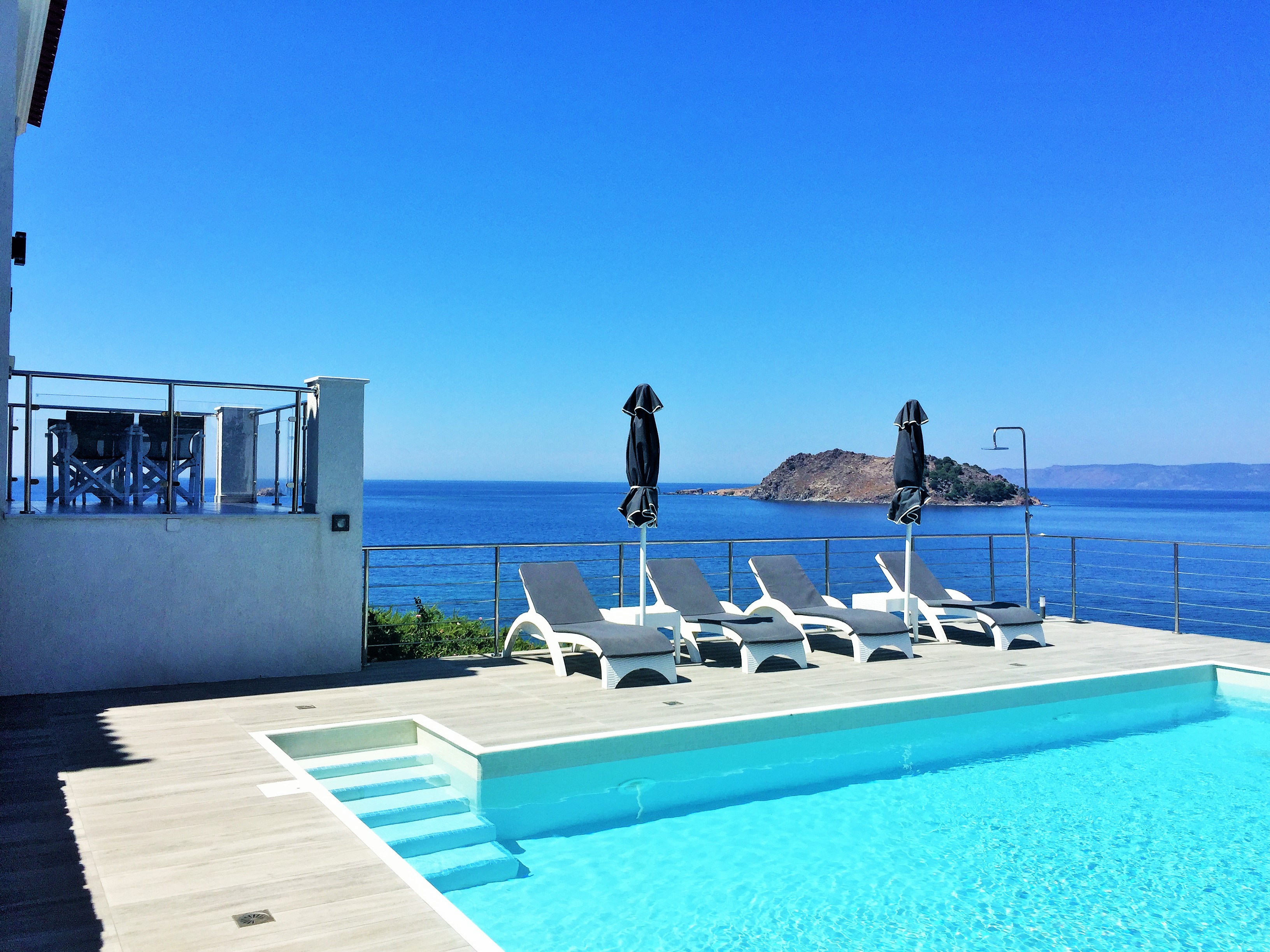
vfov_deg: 48.2
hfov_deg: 61.7
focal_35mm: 29
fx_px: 1064
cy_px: 476
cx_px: 635
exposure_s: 1/3049
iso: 32
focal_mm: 4.15
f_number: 2.2
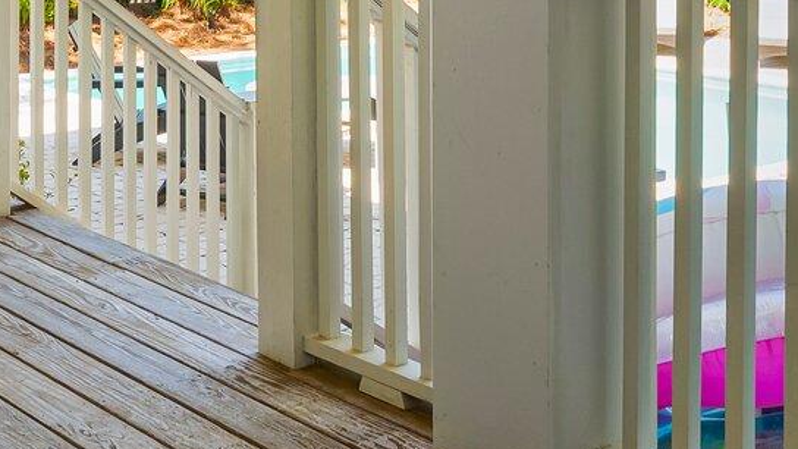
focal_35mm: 68
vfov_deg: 16.8
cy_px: -136
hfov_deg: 30.9
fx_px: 1434
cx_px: 296
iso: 400
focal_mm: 17.2
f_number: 8
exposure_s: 1/100
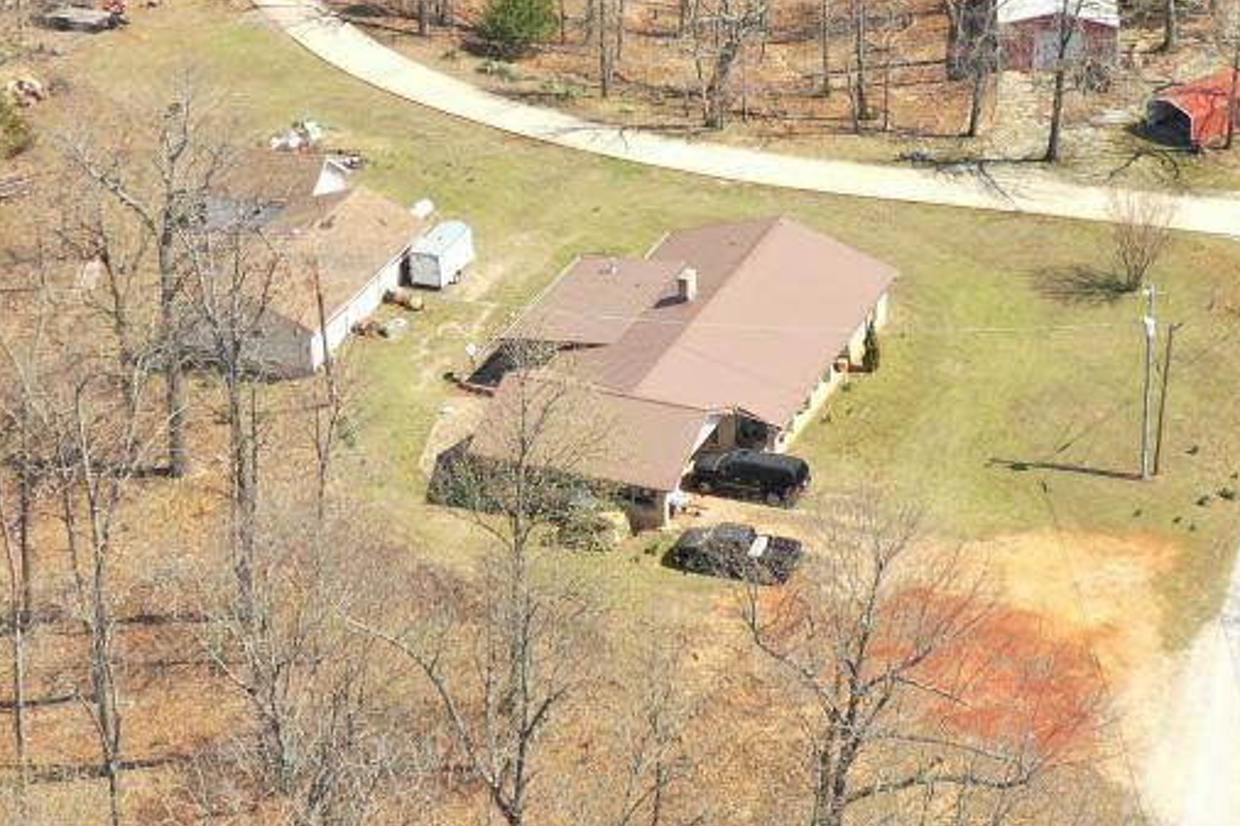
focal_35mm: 85
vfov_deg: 15.7
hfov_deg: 23.9
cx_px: 701
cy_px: -69
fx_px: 2927
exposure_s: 1/30
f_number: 3.2
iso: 100
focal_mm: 10.26
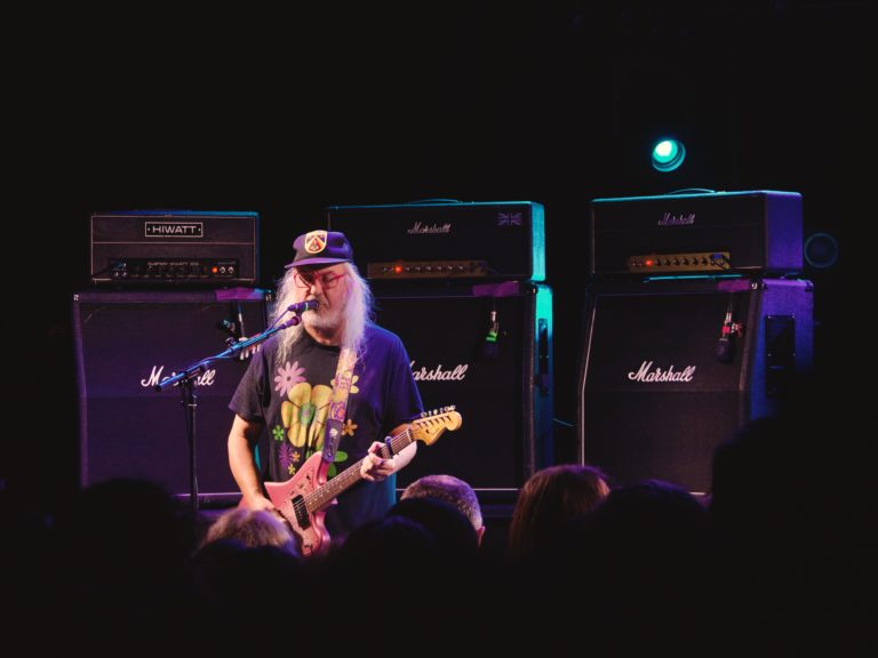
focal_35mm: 124
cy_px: 329
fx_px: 3145
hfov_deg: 15.9
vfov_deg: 12.0
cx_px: 439
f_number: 4.5
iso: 2000
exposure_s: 1/60
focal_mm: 62
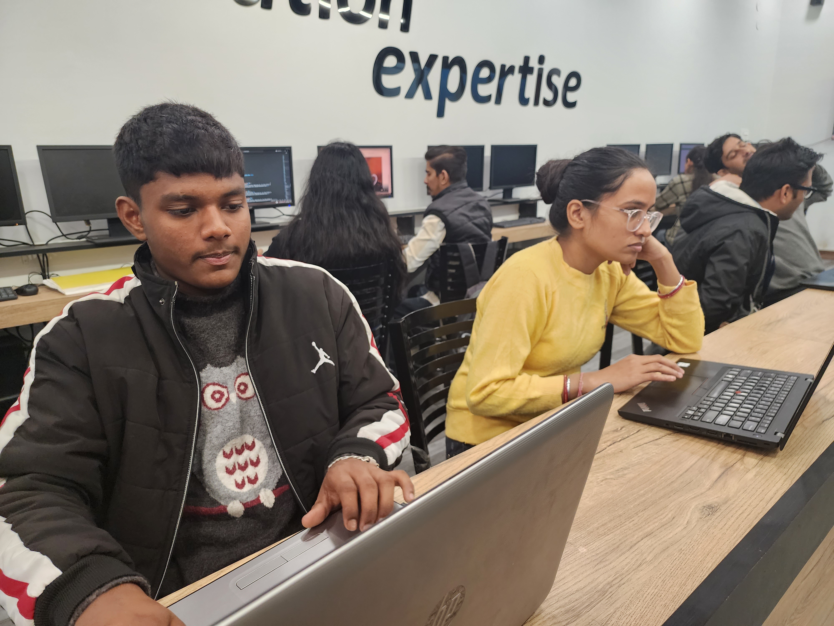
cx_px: 417
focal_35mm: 23
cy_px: 313
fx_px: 554
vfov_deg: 58.9
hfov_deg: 73.9
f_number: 1.8
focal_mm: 6.4
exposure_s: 1/100
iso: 250
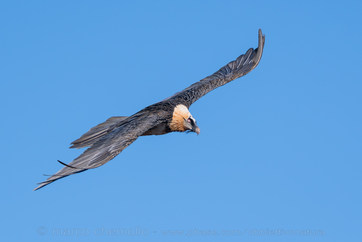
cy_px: 121
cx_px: 181
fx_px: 5430
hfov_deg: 3.8
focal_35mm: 540
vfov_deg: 2.5
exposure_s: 1/2000
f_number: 7.1
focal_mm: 360
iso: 180
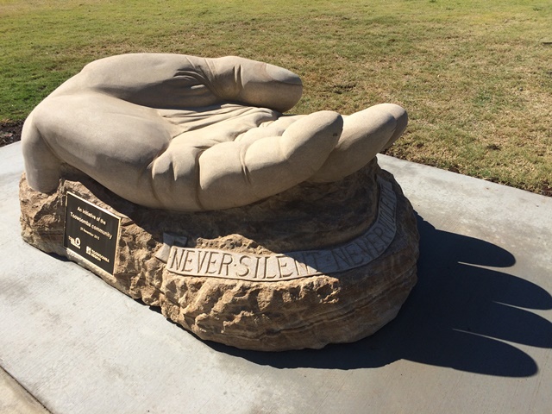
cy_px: 207
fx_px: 462
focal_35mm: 29
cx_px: 276
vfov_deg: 48.2
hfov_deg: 61.7
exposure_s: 1/2415
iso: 32
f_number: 2.2
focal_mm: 4.15
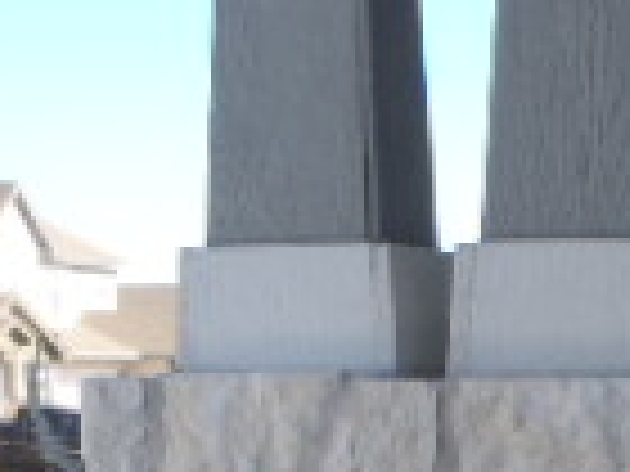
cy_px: 679
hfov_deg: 14.6
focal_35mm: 128
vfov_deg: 11.2
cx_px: 873
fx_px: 2330
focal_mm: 5
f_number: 3.9
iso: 100
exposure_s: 1/250
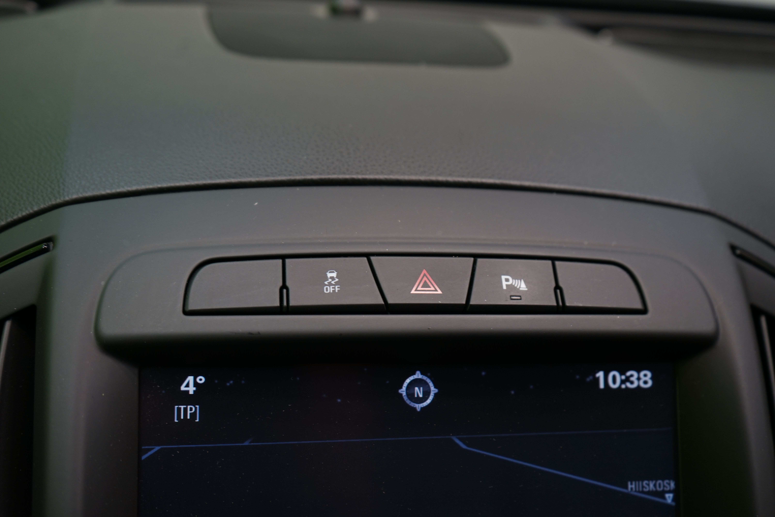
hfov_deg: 47.4
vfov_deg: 32.6
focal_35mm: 41
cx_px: 388
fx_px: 883
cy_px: 258
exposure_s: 1/30
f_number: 4.5
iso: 320
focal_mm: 41
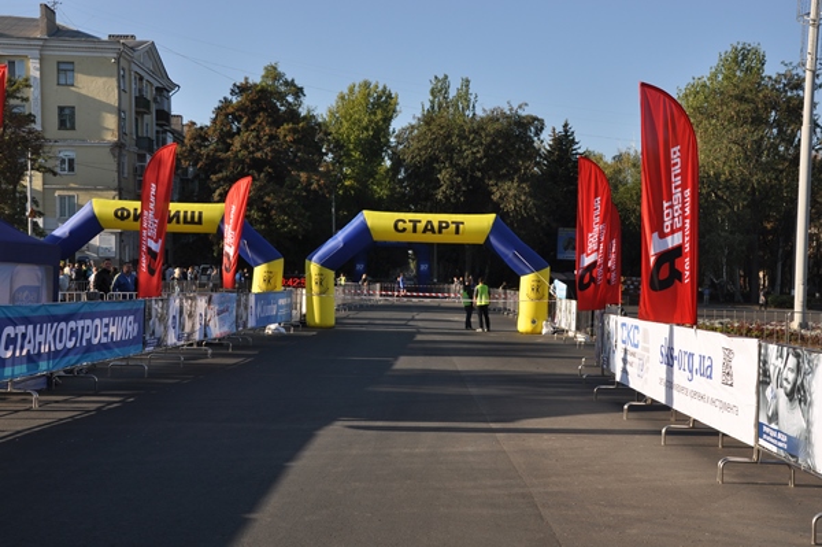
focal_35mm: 48
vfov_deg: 28.0
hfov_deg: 41.1
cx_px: 411
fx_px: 1095
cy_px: 274
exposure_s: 1/160
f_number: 13
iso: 200
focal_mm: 32
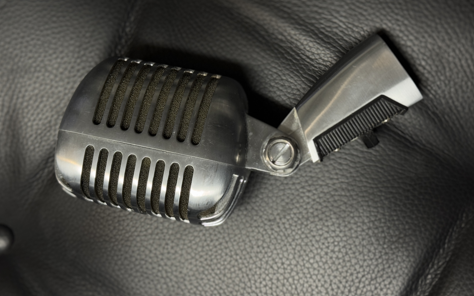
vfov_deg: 25.3
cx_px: 237
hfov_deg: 39.6
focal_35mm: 51
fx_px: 659
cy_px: 119
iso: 100
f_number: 1.78
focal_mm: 6.76
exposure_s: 1/50
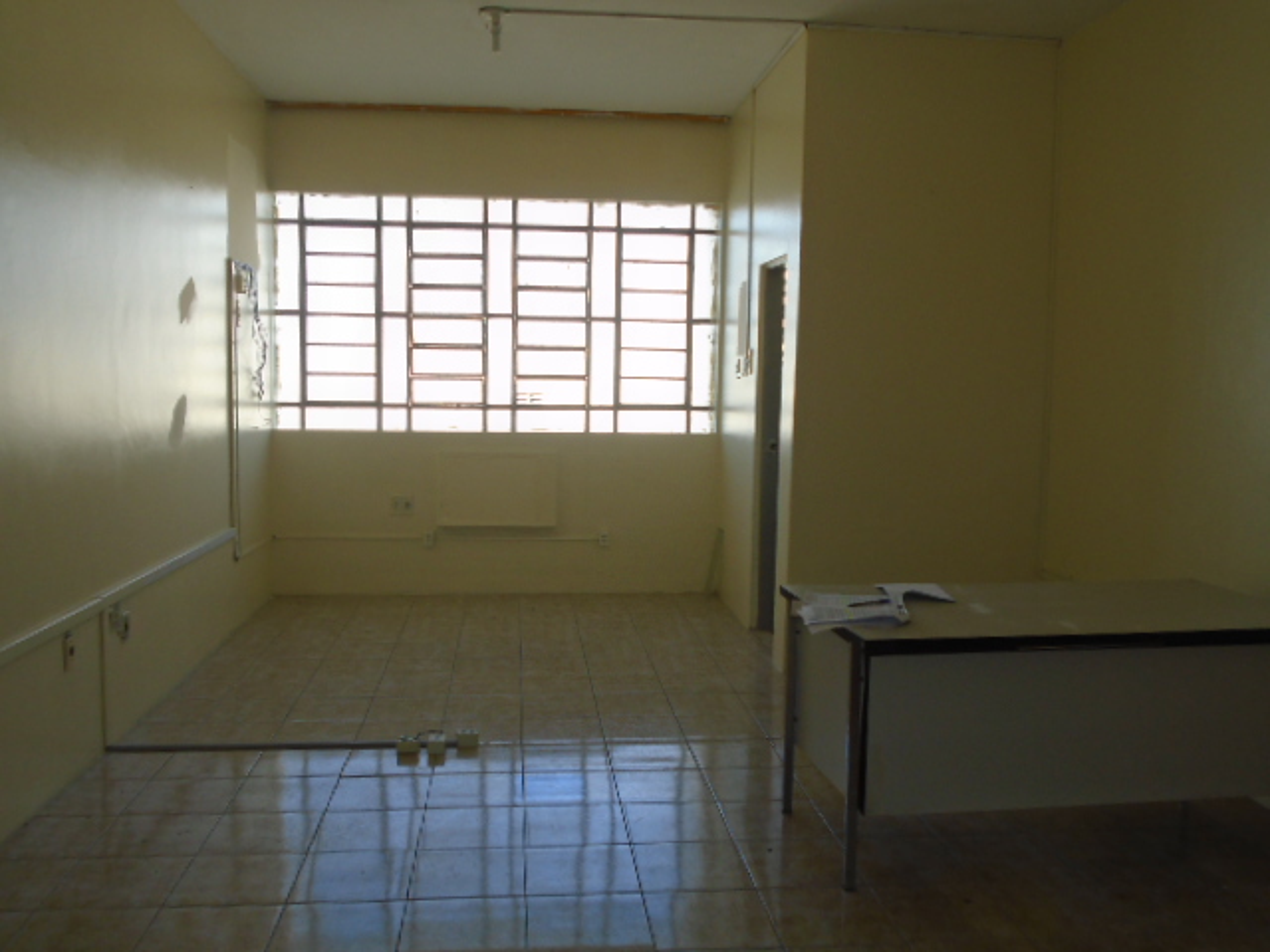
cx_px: 635
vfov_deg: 45.4
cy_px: 476
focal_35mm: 31
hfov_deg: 58.4
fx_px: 1137
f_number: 3.5
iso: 100
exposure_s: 1/160
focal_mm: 5.5
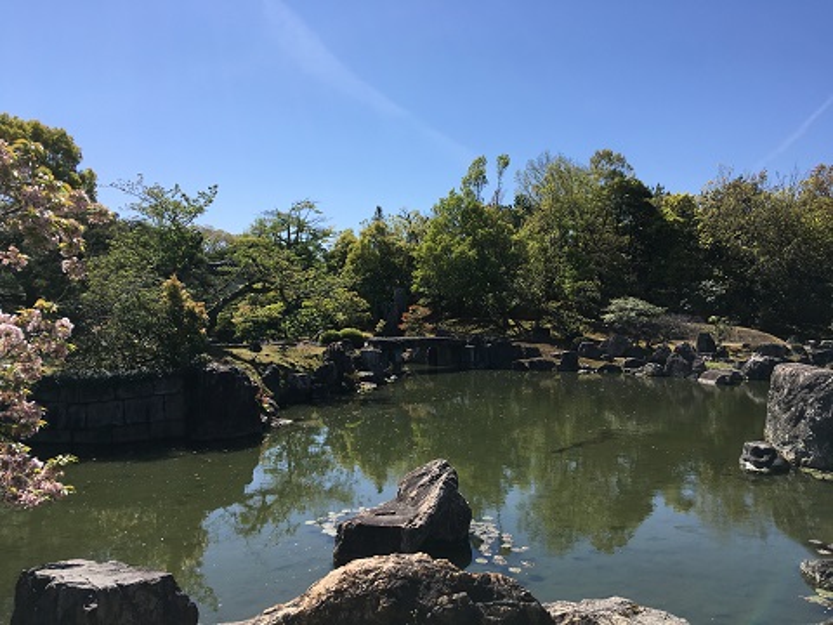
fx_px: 698
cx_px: 416
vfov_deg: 48.2
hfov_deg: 61.7
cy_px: 312
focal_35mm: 29
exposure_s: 1/1479
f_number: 2.2
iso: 25
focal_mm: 4.15
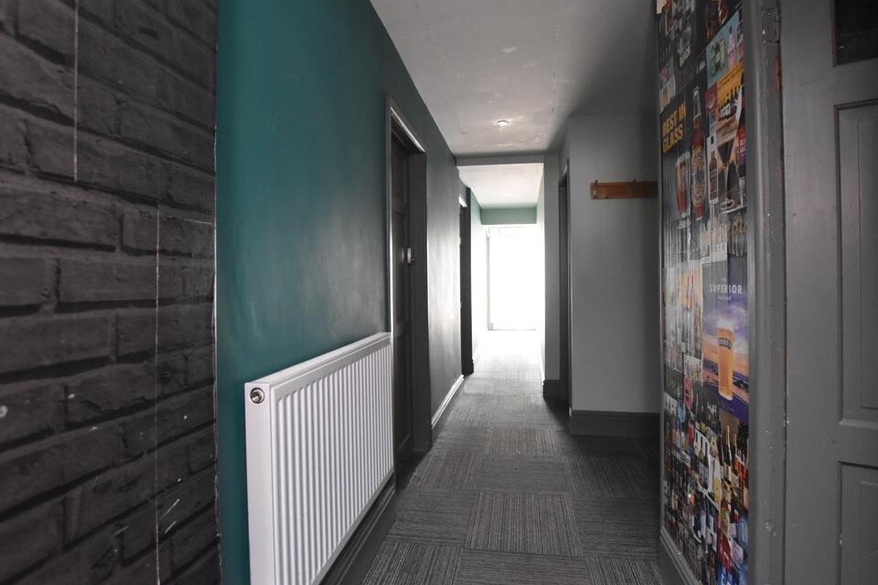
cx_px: 461
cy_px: 278
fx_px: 390
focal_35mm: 16
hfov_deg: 96.7
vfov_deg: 73.7
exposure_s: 1/60
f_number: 3.5
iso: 3200
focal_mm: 10
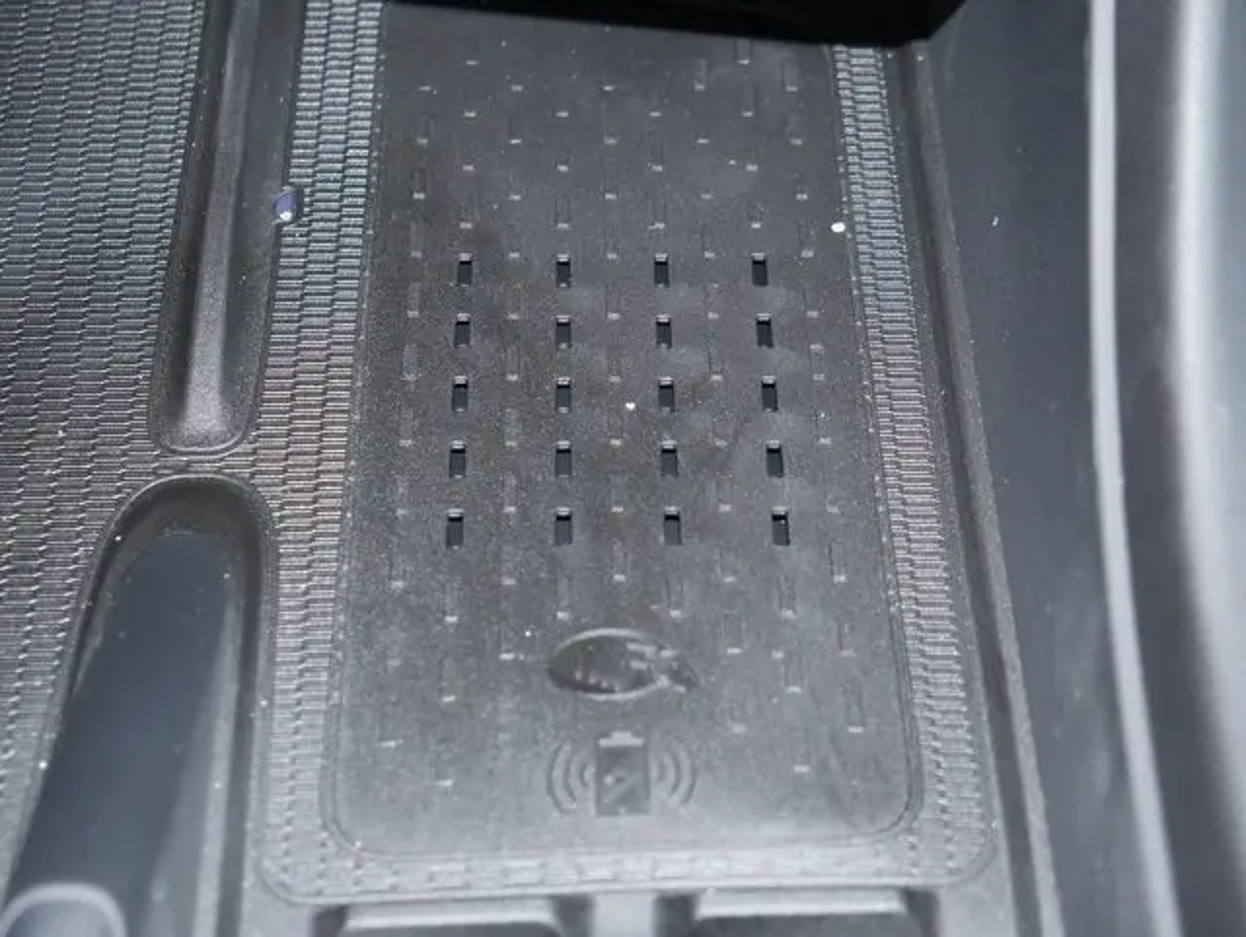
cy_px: 468
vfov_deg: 23.7
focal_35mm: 62
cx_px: 623
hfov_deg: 31.2
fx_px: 2233
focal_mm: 31
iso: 800
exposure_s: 1/60
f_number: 5.4
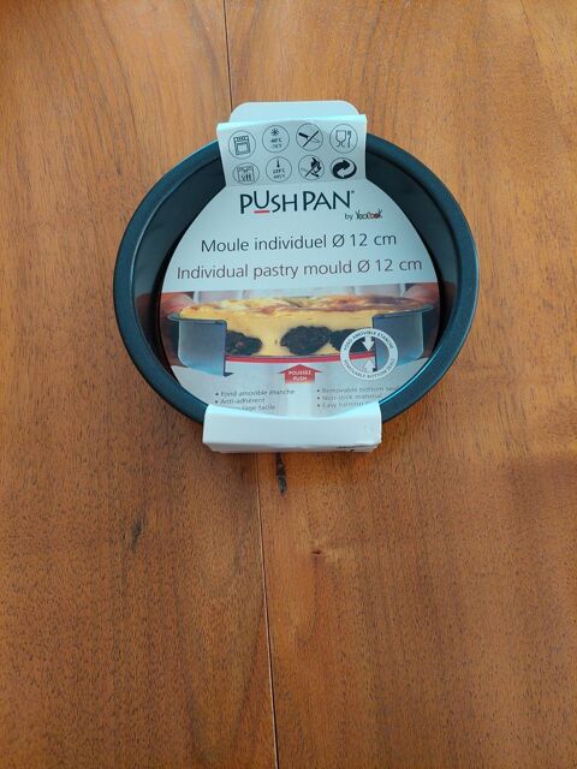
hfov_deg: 56.8
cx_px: 288
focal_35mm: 24
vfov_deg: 71.6
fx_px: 533
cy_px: 384
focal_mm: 5.23
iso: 50
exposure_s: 1/50
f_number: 1.8
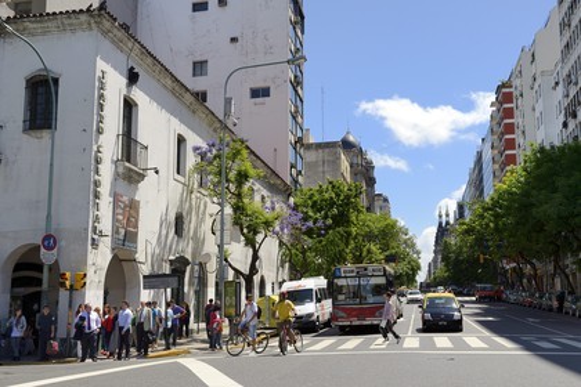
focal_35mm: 35
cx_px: 290
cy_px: 194
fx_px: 565
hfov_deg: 54.4
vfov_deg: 37.9
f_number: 10
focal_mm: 35
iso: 400
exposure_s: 1/640
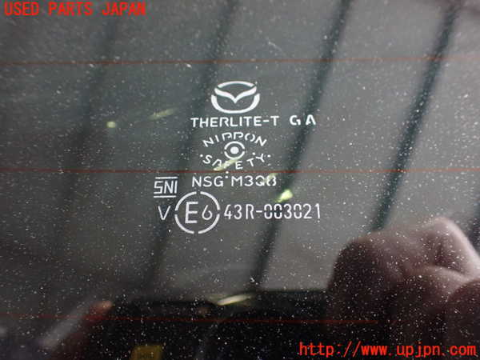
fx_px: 416
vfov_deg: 46.8
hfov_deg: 60.0
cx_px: 240
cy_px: 180
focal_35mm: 30
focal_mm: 5.4
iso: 800
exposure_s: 1/100
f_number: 2.3
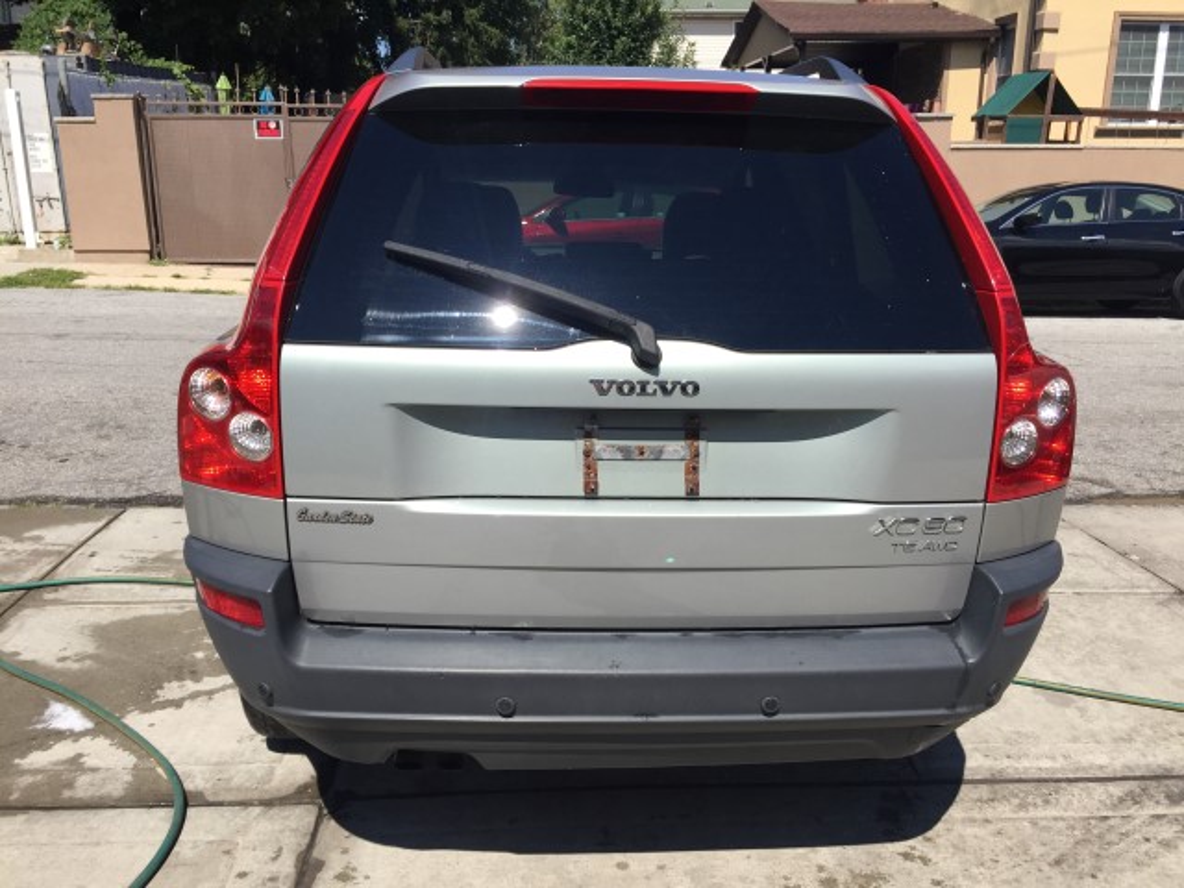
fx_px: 992
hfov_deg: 61.7
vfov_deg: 48.2
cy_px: 444
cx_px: 592
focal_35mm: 29
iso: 32
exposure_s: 1/1799
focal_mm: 4.15
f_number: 2.2
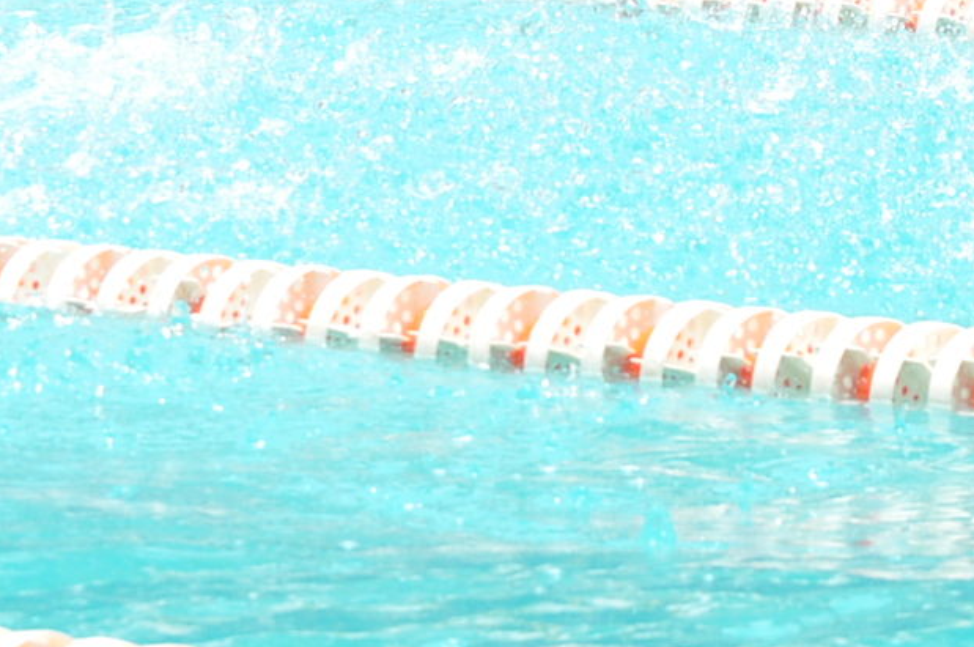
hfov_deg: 3.8
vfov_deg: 2.5
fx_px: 14746
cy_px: 323
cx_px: -52
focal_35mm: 546
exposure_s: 1/500
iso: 500
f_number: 9
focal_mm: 105
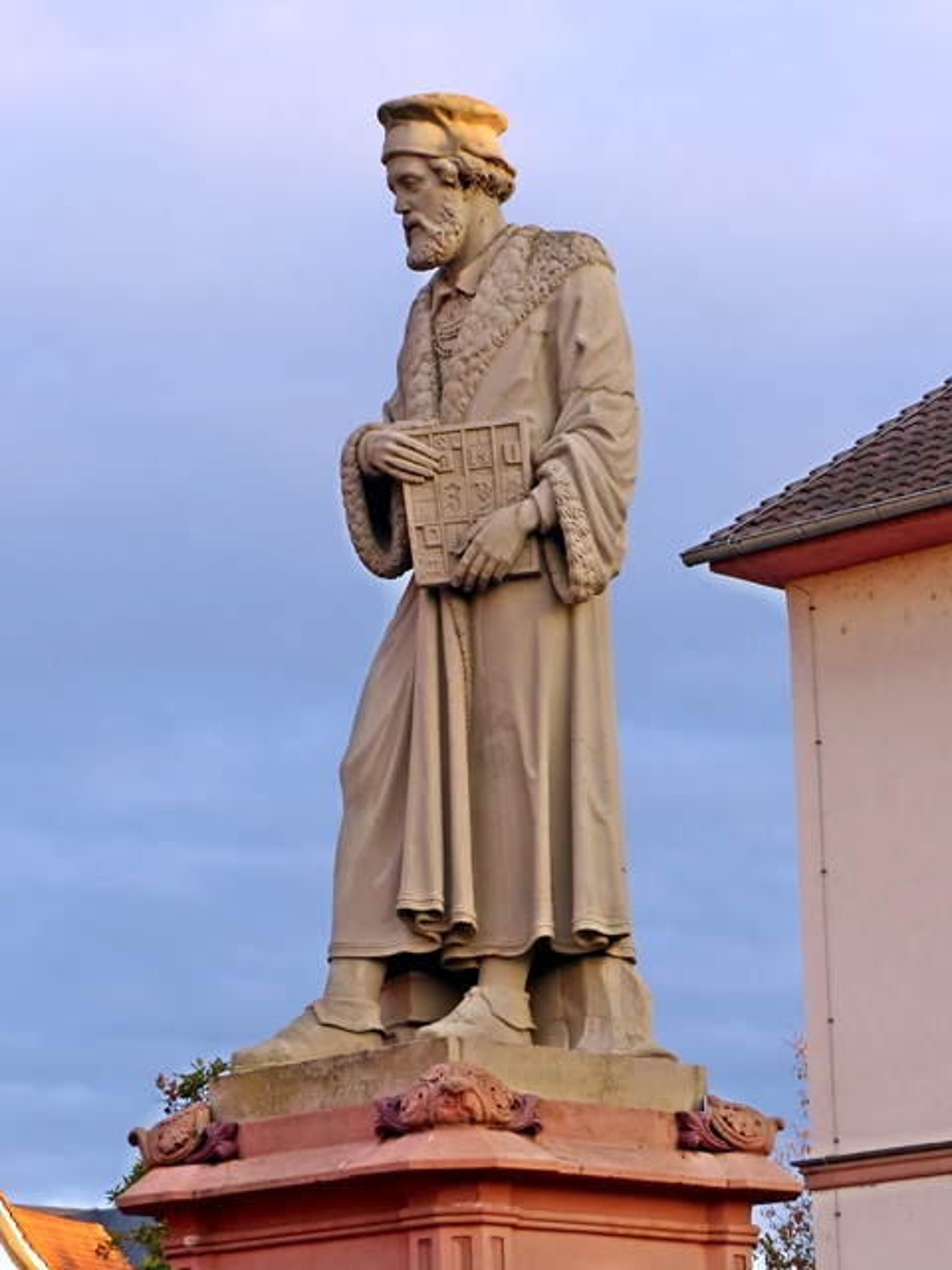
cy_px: 635
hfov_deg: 14.2
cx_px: 476
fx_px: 3814
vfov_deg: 18.9
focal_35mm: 104
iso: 100
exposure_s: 1/125
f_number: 4
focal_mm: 18.7
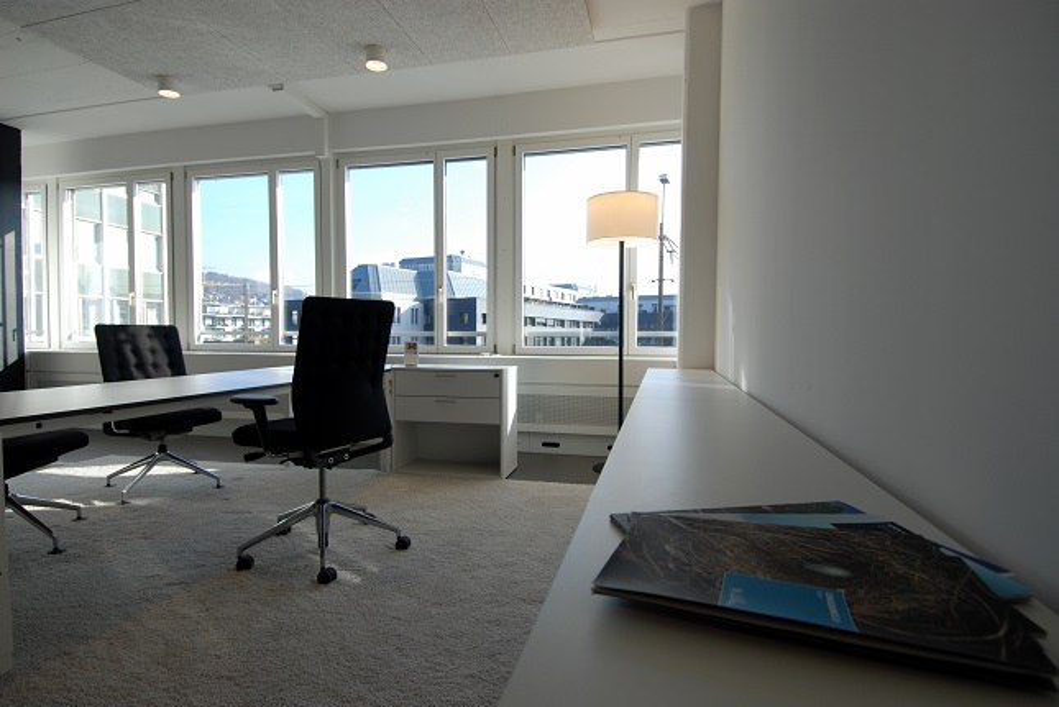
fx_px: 530
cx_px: 530
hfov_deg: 90.0
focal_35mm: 18
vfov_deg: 67.5
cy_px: 354
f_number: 7.1
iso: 200
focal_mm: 12
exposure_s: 1/200
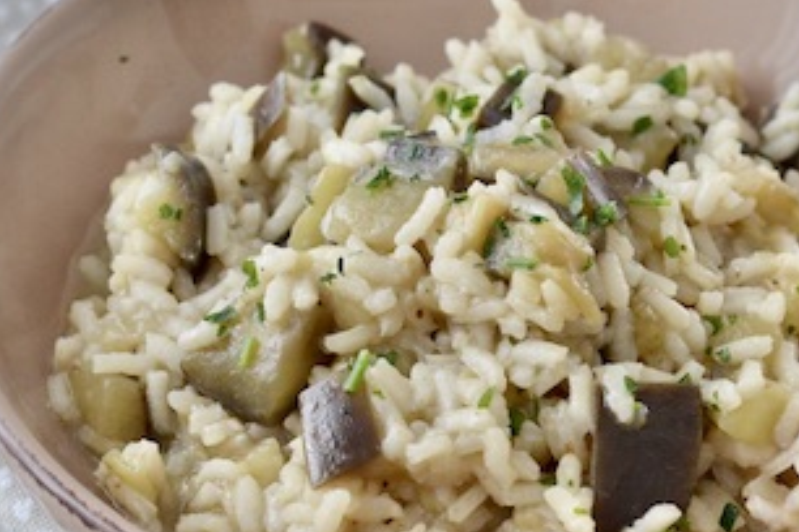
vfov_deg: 9.3
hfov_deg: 13.9
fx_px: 3262
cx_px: 551
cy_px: 289
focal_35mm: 147
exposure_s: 1/100
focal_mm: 50
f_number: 4.5
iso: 800
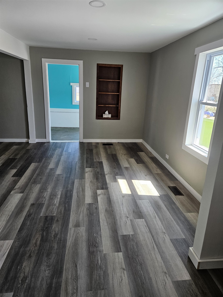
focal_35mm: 23
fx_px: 198
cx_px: 112
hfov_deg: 58.9
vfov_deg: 73.9
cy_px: 148
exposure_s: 1/120
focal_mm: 5.4
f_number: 1.8
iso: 200
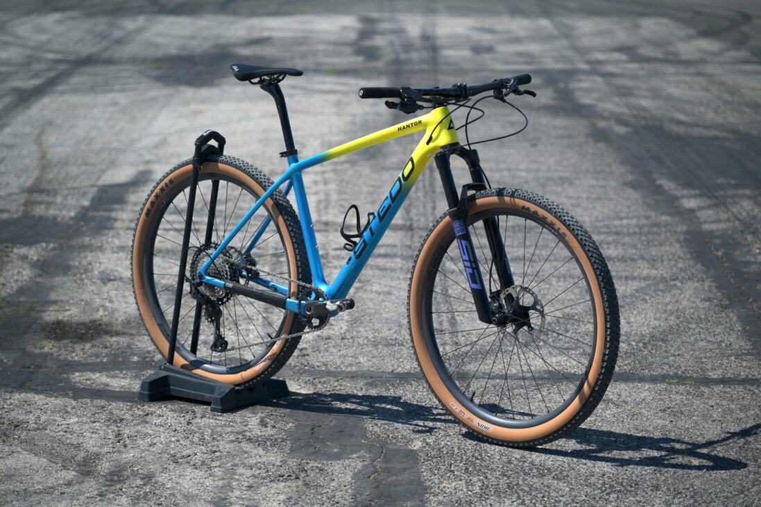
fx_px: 2535
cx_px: 380
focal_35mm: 120
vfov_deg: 11.4
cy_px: 254
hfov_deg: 17.1
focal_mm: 120
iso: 100
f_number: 4
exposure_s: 1/400
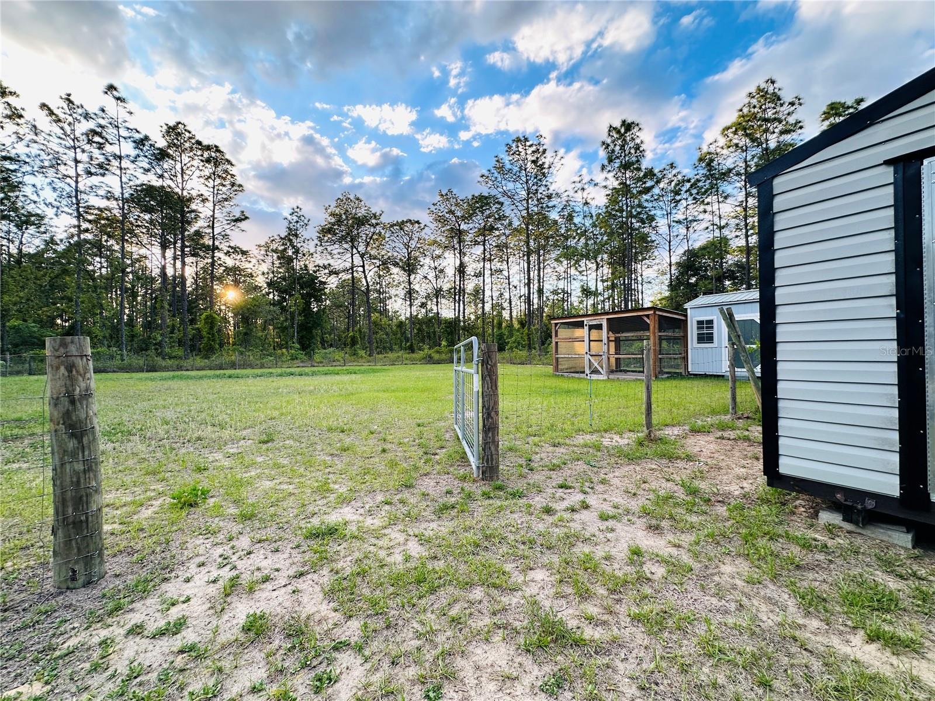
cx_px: 468
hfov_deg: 102.1
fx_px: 378
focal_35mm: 14
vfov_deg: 85.7
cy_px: 350
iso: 40
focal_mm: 2.22
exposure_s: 1/149
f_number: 2.2
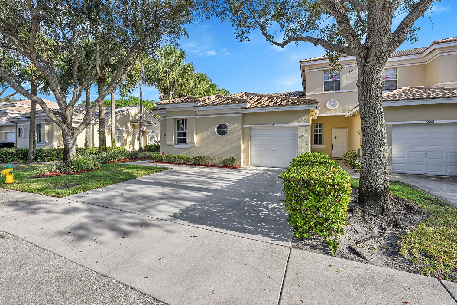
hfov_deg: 100.4
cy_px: 143
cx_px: 226
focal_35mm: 15
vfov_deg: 77.2
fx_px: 190
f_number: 9
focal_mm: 14
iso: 80
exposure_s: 1/30
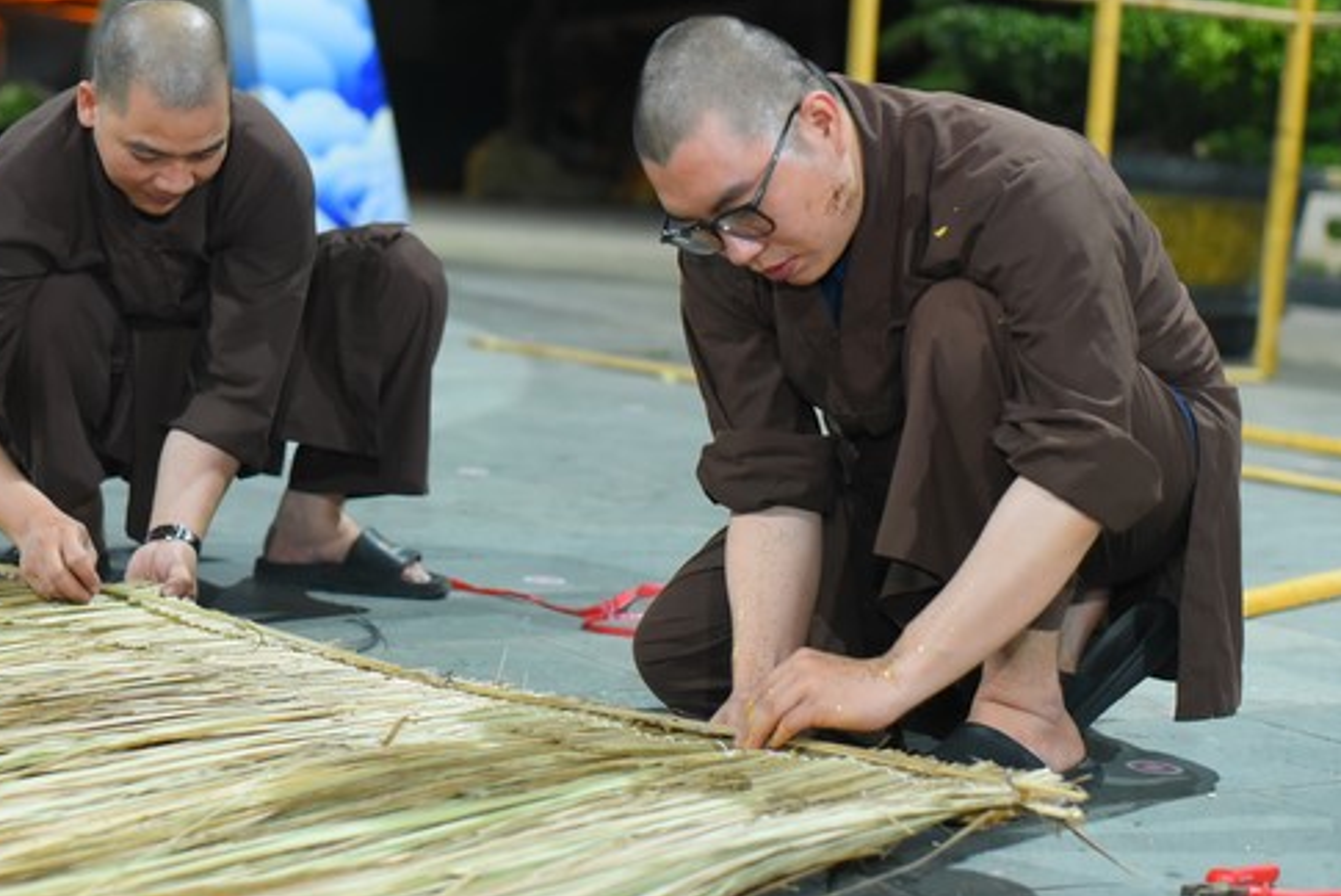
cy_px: 354
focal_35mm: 67
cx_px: 503
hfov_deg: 29.9
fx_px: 2497
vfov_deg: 20.3
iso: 3200
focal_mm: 50
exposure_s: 1/80
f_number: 2.5
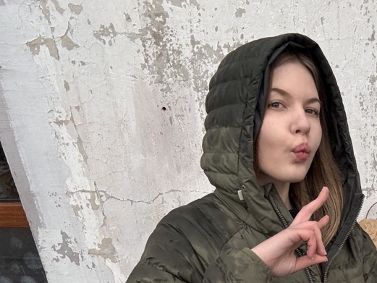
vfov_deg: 25.4
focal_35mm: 53
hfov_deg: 33.7
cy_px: 318
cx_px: 357
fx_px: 577
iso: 80
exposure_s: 1/99
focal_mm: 2.69
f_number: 1.9
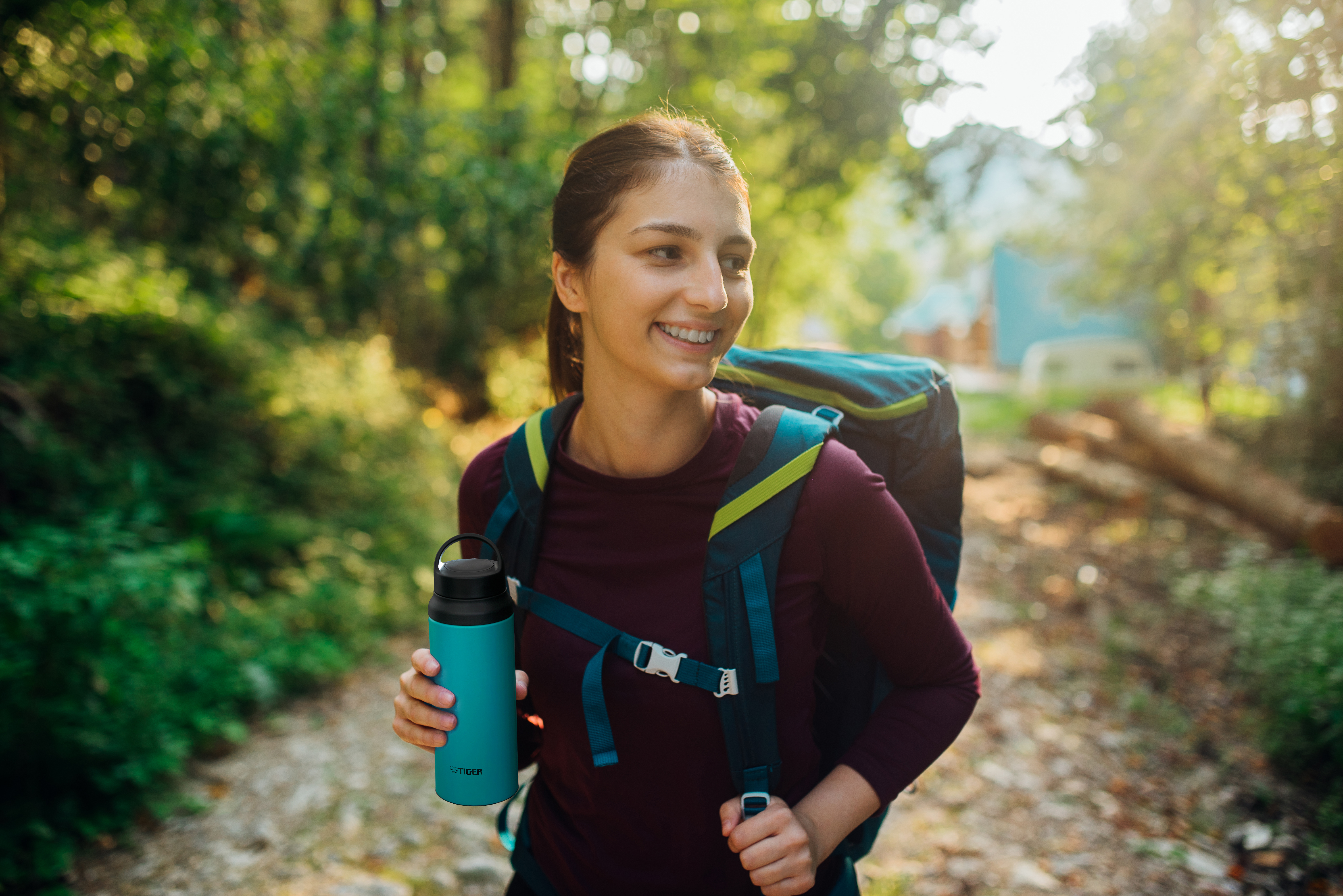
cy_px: 448
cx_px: 672
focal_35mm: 35
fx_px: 1306
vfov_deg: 37.9
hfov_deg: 54.4
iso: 125
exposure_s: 1/200
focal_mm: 35
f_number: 2
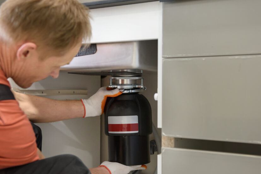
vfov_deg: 26.0
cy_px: 87
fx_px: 377
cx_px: 126
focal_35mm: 52
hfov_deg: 38.2
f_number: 3.5
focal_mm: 42
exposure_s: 1/100
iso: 640
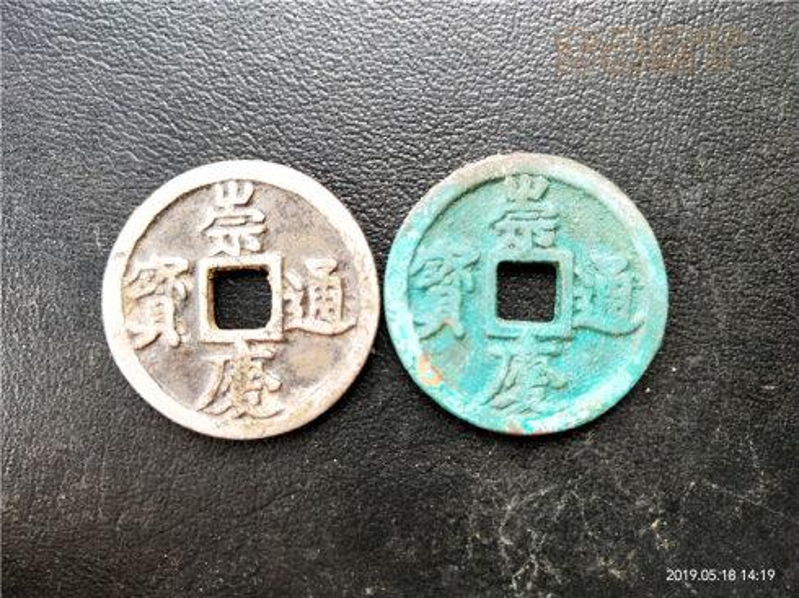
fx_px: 692
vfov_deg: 46.8
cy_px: 299
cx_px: 400
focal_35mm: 30
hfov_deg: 60.0
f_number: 1.8
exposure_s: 1/100
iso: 87
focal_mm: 3.95
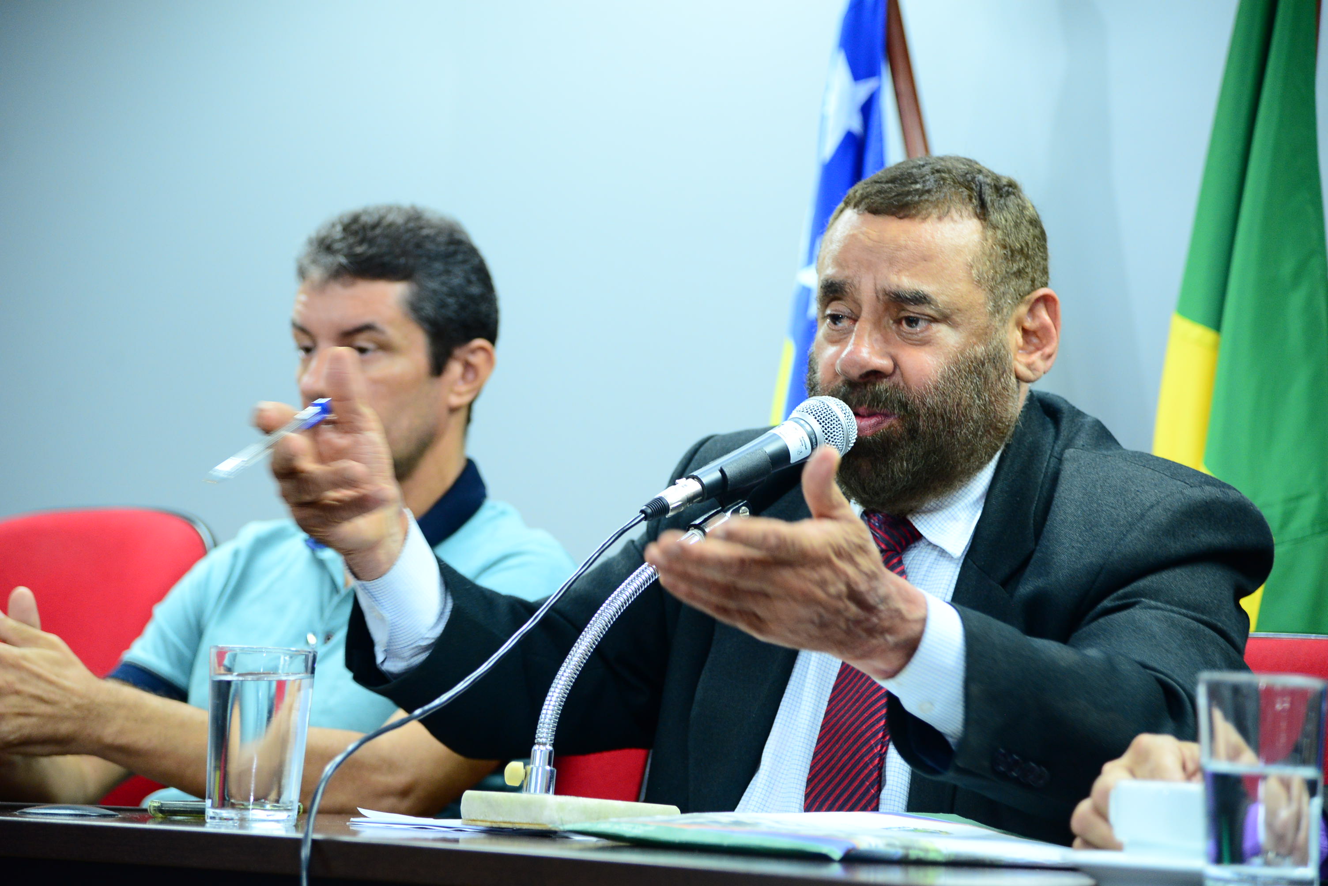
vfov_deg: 11.4
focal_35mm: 120
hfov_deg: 17.1
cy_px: 443
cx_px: 664
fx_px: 4428
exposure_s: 1/60
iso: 1600
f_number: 4
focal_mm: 120
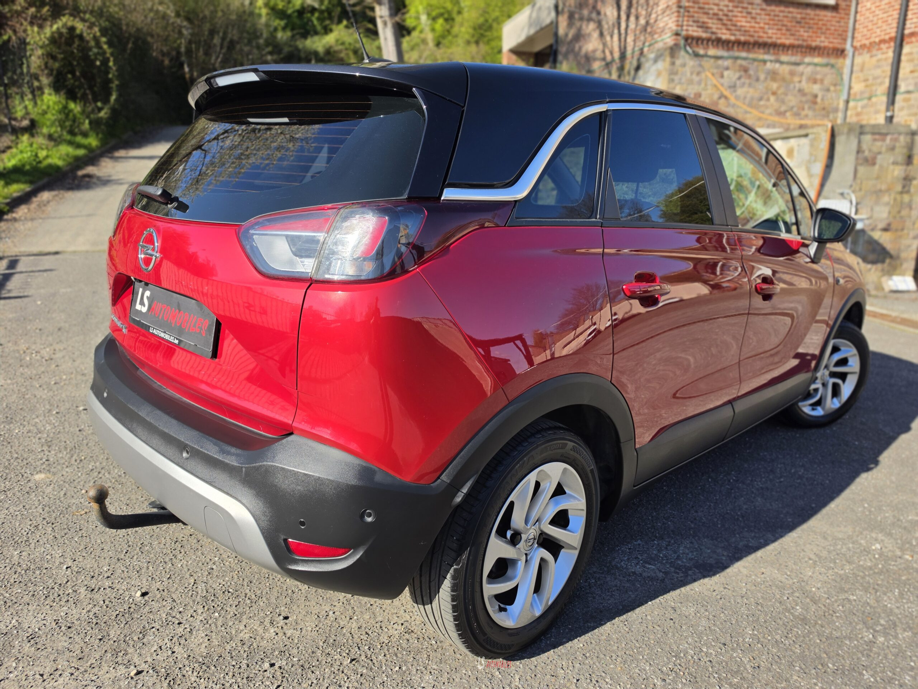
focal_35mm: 23
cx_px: 459
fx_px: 610
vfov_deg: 58.9
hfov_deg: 73.9
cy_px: 344
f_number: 1.4
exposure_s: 1/4143
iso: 64
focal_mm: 6.5
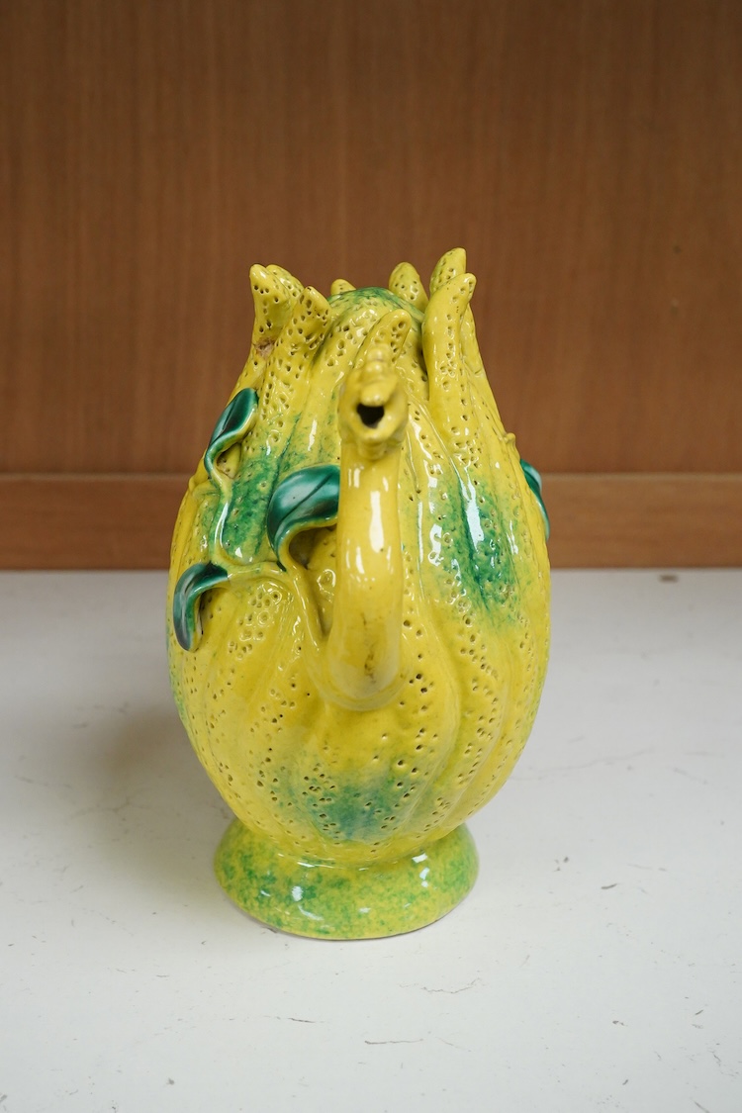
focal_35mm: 45
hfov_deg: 29.9
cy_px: 556
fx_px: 1391
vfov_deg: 43.6
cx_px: 371
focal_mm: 30
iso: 2500
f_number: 11
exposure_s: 1/160
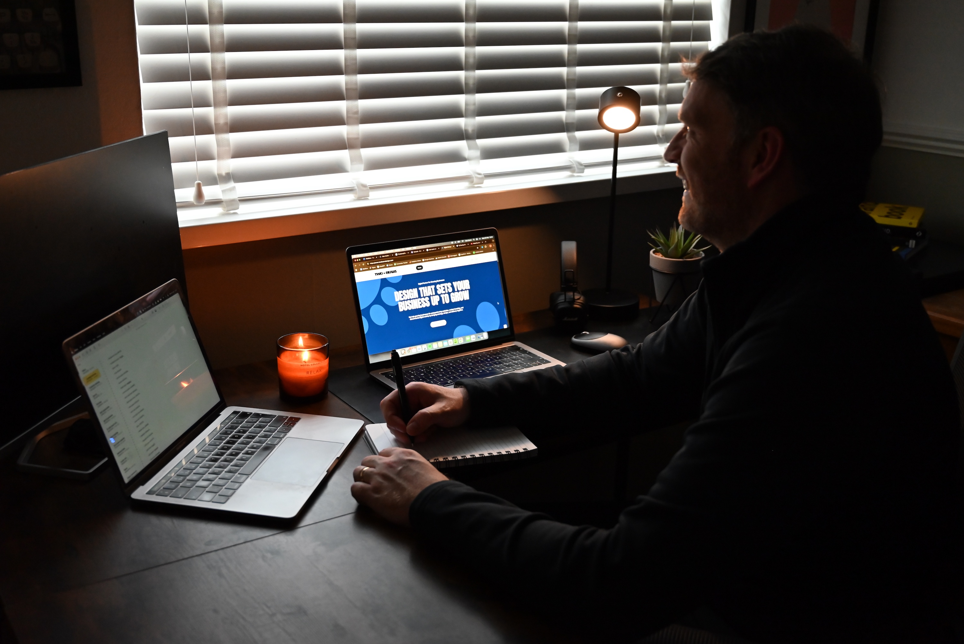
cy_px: 322
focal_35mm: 39
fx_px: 1045
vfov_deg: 34.2
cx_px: 482
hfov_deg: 49.5
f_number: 4
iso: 3200
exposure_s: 1/100
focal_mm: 39
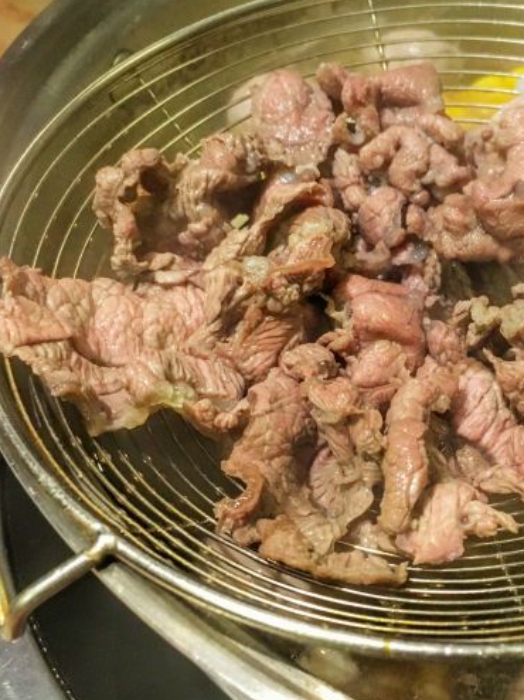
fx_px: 949
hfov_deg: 30.2
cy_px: 298
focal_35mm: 47
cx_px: 408
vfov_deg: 40.4
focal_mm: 4.15
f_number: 2.2
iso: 200
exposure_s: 1/25
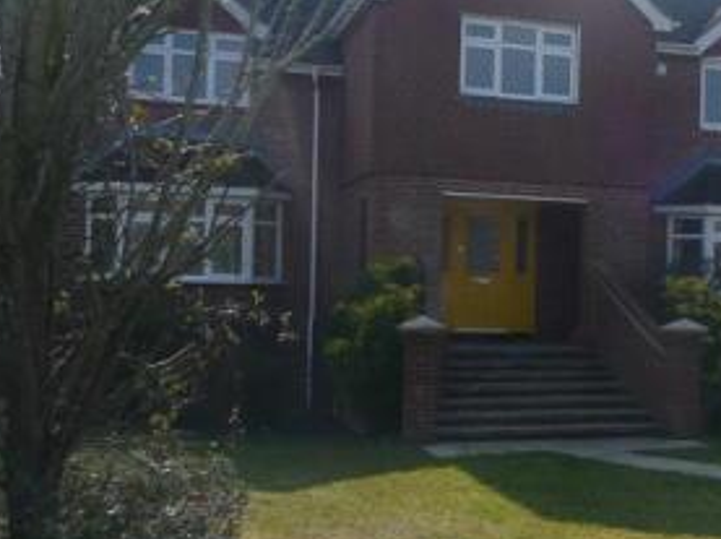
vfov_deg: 24.7
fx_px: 1227
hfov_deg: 30.5
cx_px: 717
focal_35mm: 59
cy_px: 311
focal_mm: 4.6
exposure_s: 1/800
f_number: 3.3
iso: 100
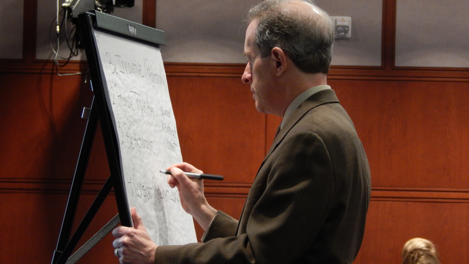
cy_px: 152
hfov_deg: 9.5
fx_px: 2836
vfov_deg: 5.3
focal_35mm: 228
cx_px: 234
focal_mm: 37.1
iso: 500
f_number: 5.4
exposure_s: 1/15
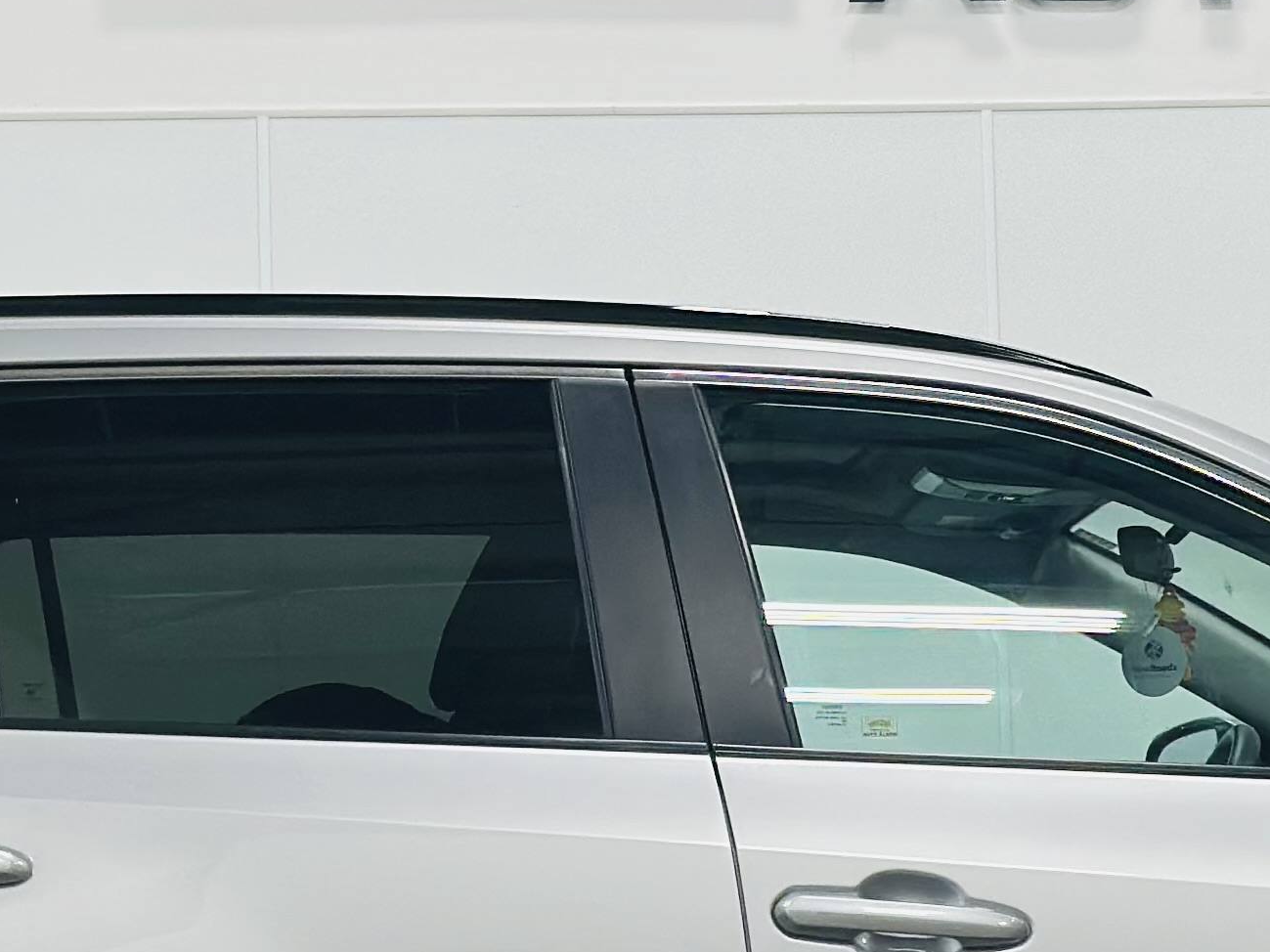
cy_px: 466
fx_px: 5466
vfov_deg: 10.0
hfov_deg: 13.2
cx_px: 810
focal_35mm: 149
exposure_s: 1/120
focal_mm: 6.86
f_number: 1.78
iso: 80
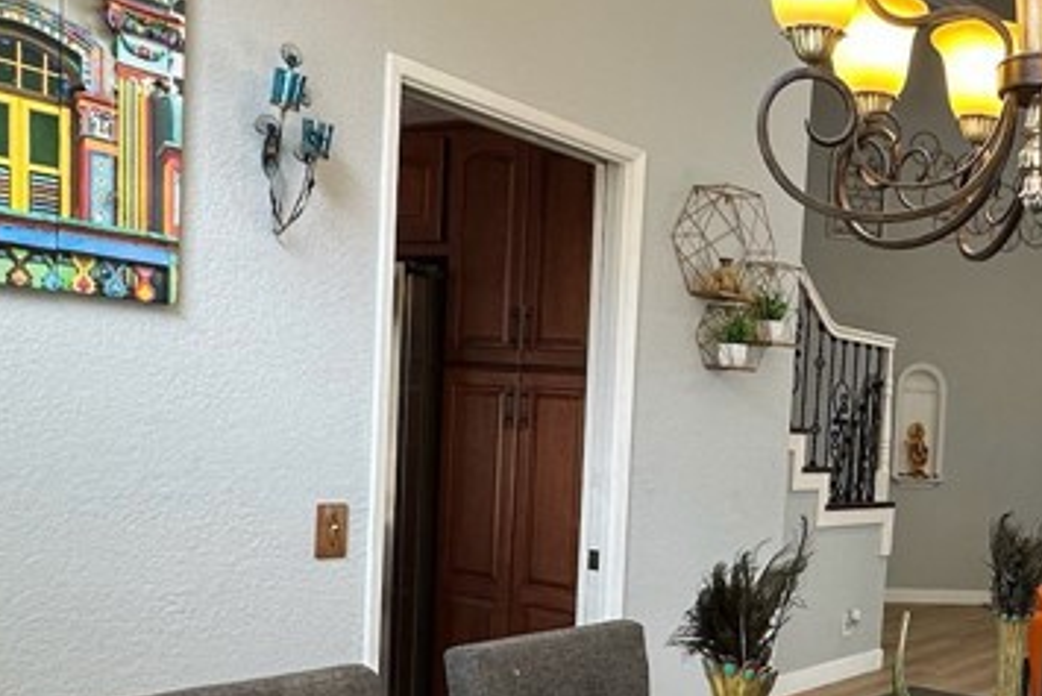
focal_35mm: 42
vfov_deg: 31.3
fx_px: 1216
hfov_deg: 43.0
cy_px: 537
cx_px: 913
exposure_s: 1/120
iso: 160
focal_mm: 2.22
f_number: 2.2
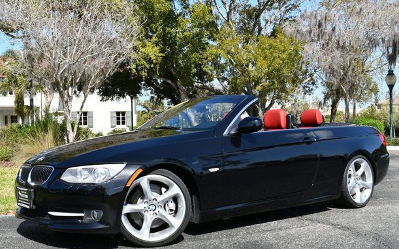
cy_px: 130
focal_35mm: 47
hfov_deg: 42.6
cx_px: 200
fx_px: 511
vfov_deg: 27.4
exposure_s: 1/250
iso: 125
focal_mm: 22
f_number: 8
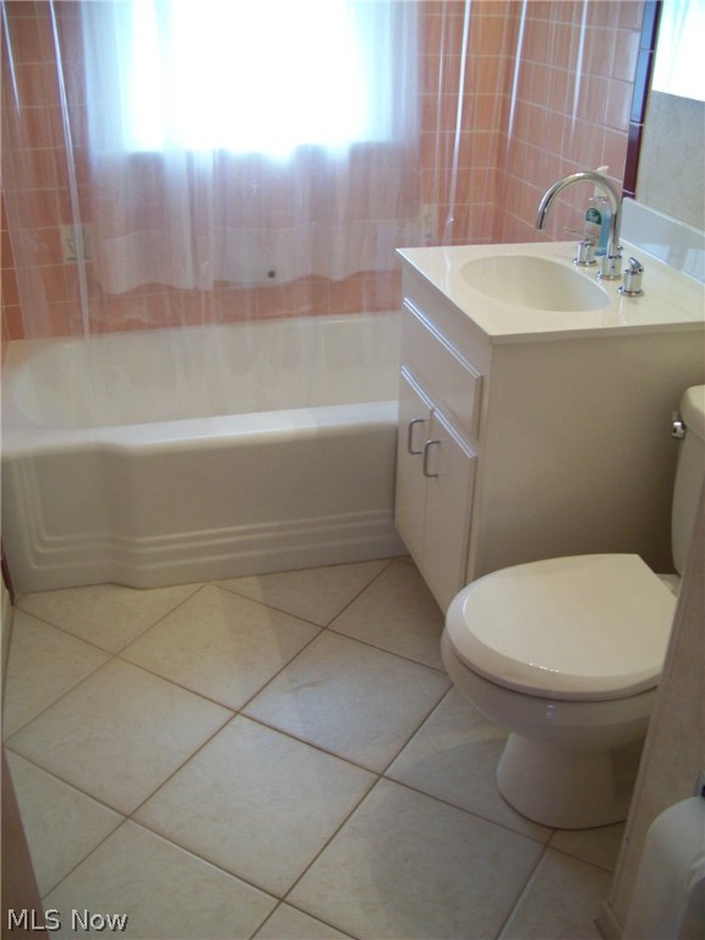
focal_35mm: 36
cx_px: 352
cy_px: 470
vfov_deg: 51.4
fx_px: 978
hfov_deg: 39.7
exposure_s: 1/30
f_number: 2.8
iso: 149
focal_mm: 5.85
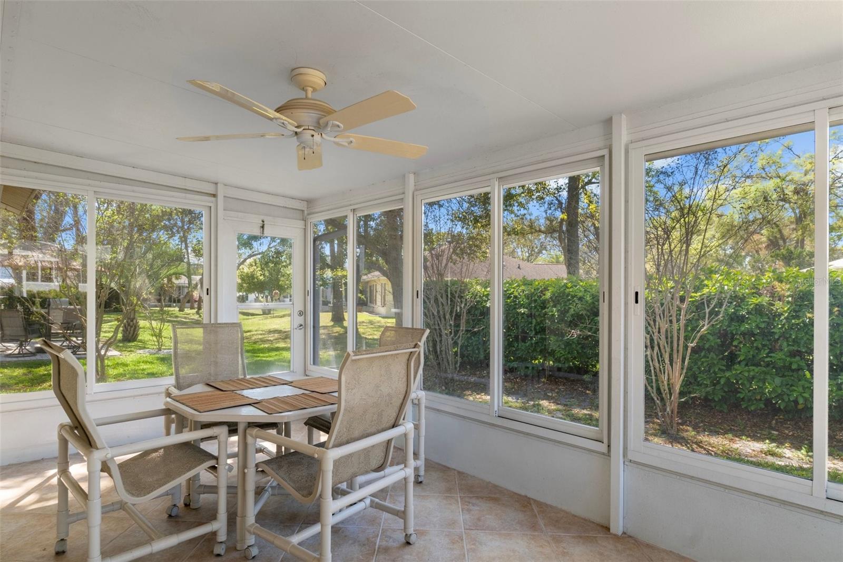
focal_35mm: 20
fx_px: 457
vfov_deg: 63.2
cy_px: 281
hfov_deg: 85.4
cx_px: 422
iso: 320
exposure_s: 1/90
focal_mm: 13
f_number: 8
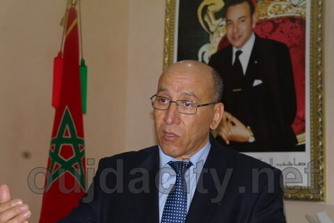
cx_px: 167
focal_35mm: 84
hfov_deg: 24.2
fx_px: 779
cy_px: 112
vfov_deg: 16.3
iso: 400
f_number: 5.6
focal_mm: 55
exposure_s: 1/50
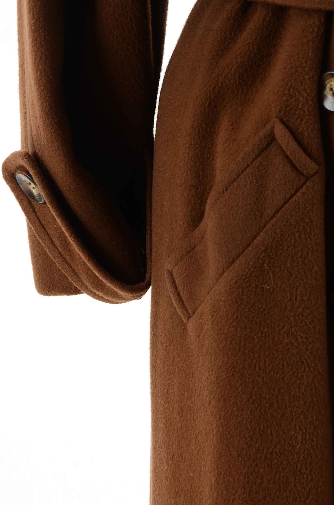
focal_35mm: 264
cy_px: 156
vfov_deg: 7.8
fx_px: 3689
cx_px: 248
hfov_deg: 5.2
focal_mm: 105
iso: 160
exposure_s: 1/80
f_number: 8
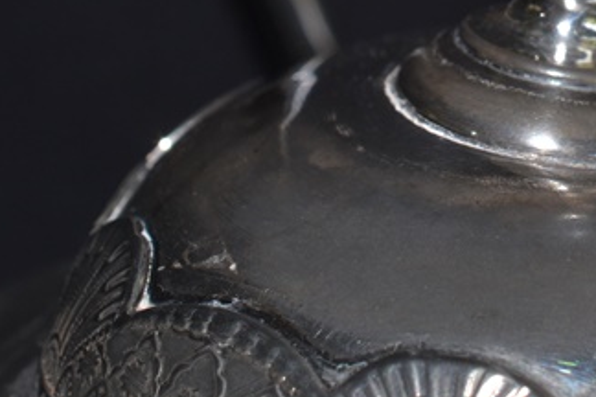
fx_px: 3063
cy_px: -87
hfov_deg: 11.0
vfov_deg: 7.4
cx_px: 609
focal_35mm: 185
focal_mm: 40
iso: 100
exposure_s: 1/60
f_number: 8
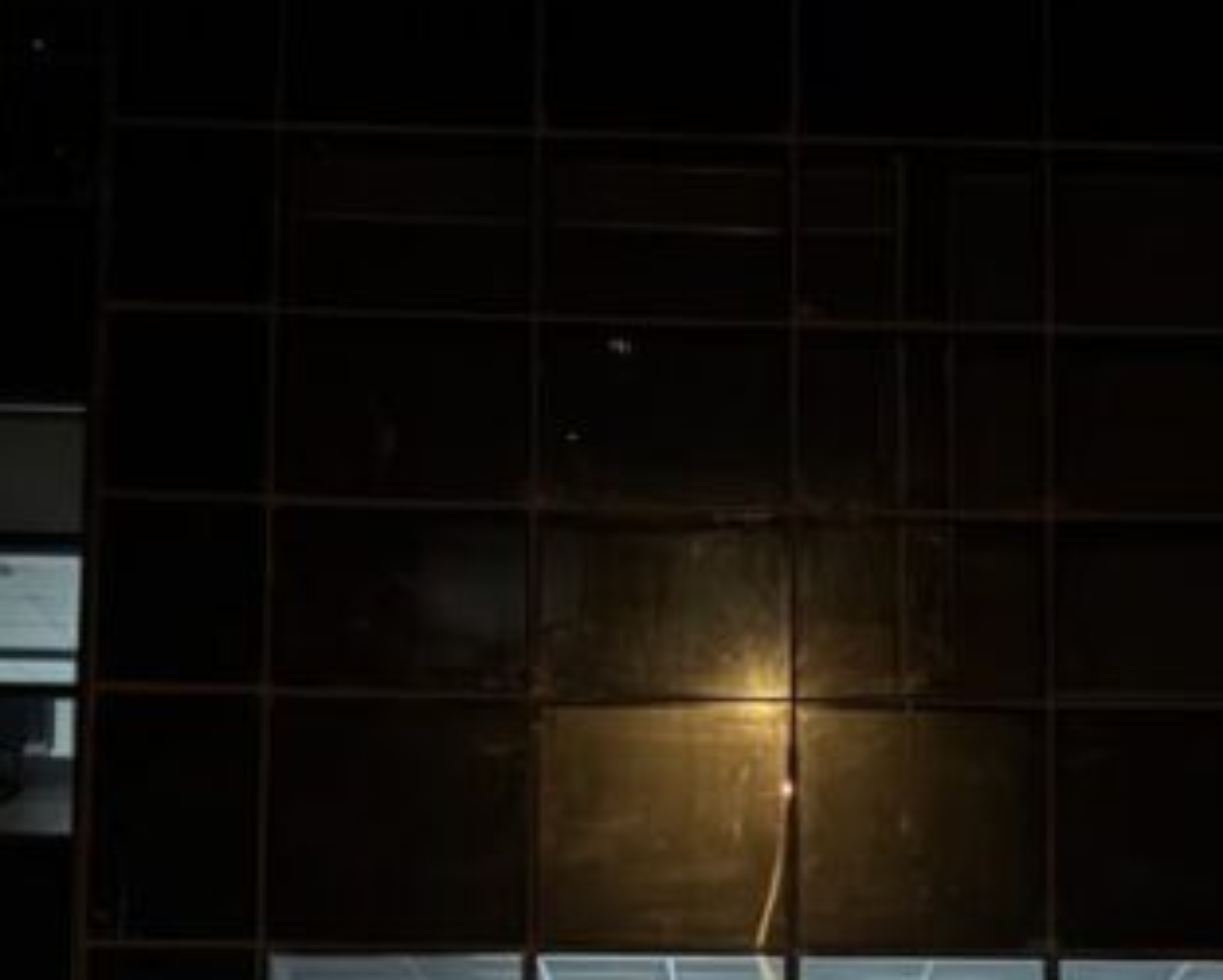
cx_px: 839
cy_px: 1082
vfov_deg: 21.9
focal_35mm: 66
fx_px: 2390
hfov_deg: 28.5
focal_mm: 6.76
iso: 1600
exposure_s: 1/20
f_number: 1.78
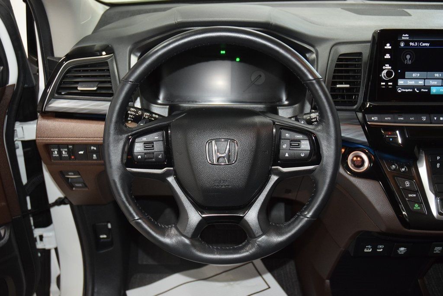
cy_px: 148
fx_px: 443
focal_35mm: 36
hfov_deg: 53.1
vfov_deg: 36.9
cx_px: 222
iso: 2200
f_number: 3.8
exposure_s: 1/60
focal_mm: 24
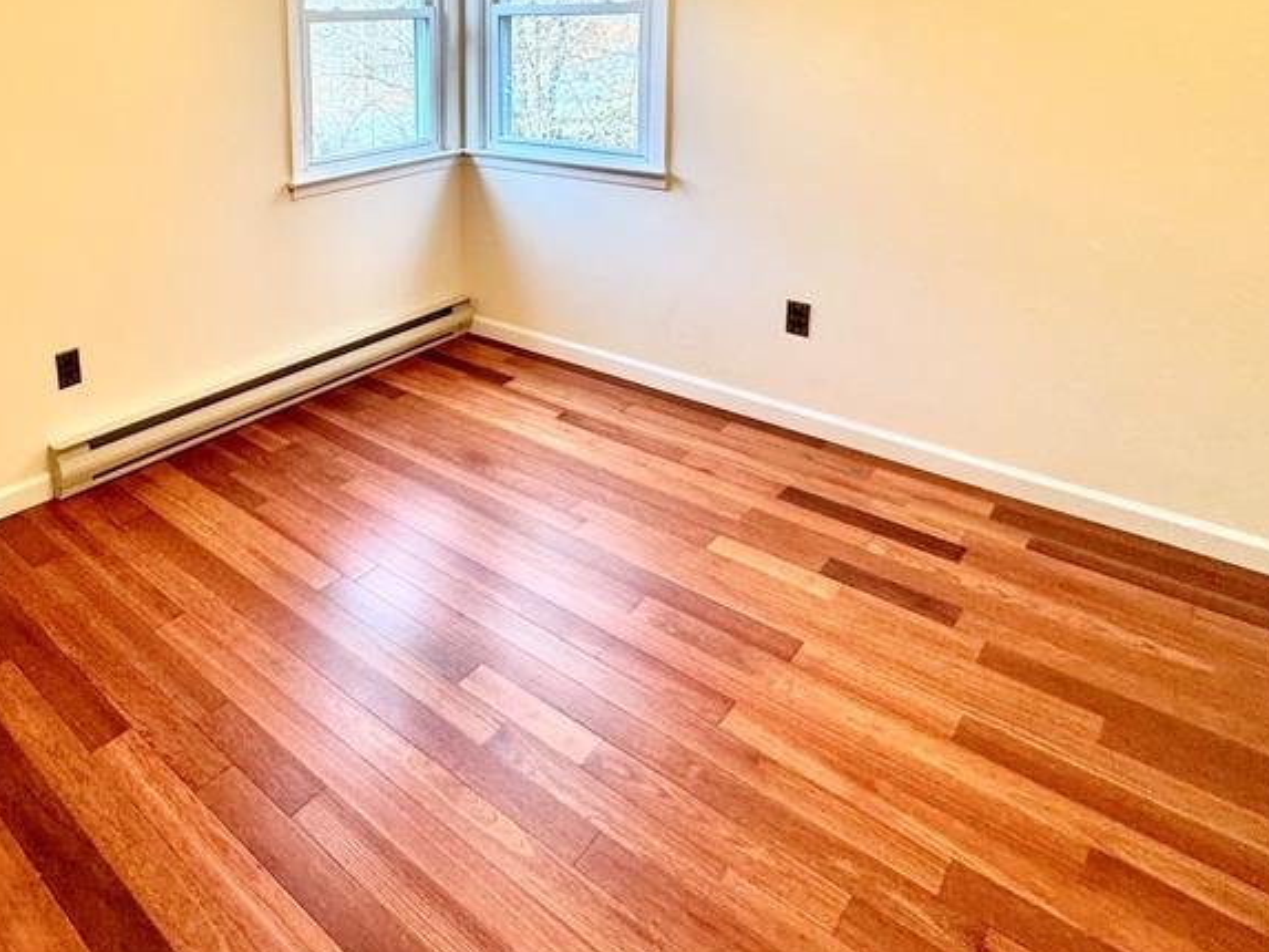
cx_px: 379
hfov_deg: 66.6
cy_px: 131
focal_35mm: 25
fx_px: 917
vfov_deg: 50.0
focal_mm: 2.22
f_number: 2.2
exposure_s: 1/120
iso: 250
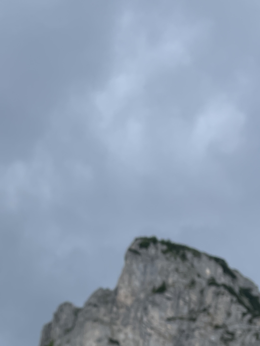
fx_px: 731
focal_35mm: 73
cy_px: 256
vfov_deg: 26.4
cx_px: 28
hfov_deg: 19.8
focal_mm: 4.2
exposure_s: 1/2882
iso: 32
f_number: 1.6
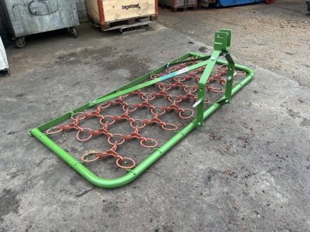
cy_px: 116
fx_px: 233
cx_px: 155
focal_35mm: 26
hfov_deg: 67.3
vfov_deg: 53.1
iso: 40
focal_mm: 5.1
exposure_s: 1/122
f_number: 1.6
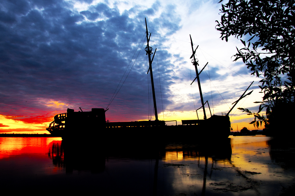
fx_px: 221
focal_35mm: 27
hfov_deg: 67.4
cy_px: 98
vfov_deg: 47.9
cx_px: 148
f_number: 22
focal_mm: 18
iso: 280
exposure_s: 1
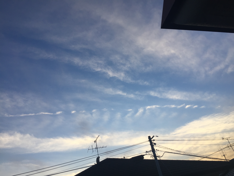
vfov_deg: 48.2
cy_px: 88
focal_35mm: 29
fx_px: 196
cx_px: 117
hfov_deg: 61.7
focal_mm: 4.15
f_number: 2.2
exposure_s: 1/542
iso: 32
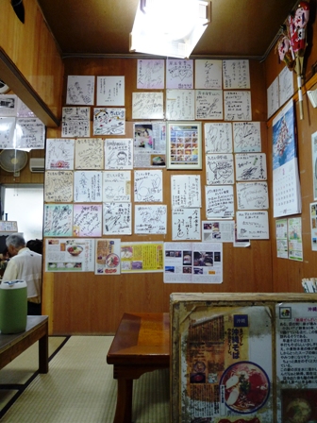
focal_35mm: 25
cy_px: 212
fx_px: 305
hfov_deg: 54.9
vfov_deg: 69.4
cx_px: 158
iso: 200
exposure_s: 1/30
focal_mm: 4.4
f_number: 2.8
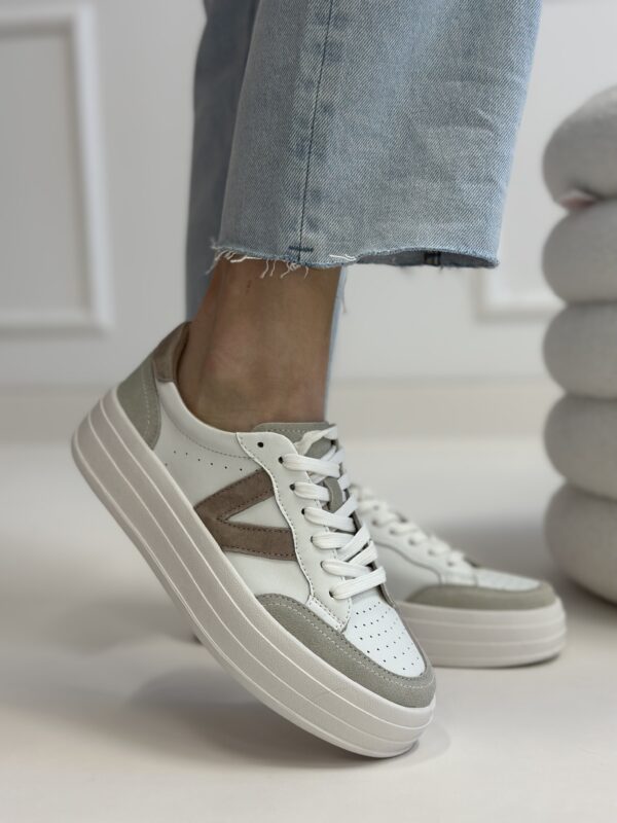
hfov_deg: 30.3
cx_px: 308
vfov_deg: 39.7
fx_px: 1141
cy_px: 412
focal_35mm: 48
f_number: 1.78
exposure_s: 1/100
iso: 80
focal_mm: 6.86
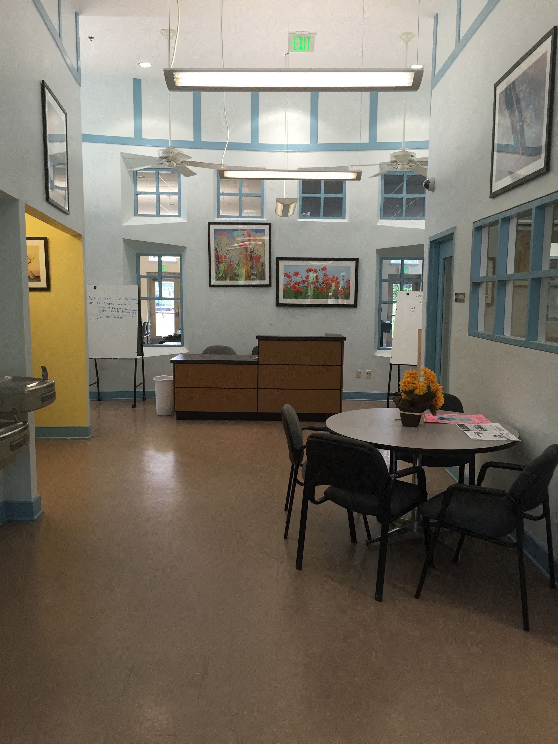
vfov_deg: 61.7
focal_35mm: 29
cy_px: 372
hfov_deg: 48.2
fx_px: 623
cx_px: 279
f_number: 2.2
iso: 40
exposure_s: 1/30
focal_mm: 4.15
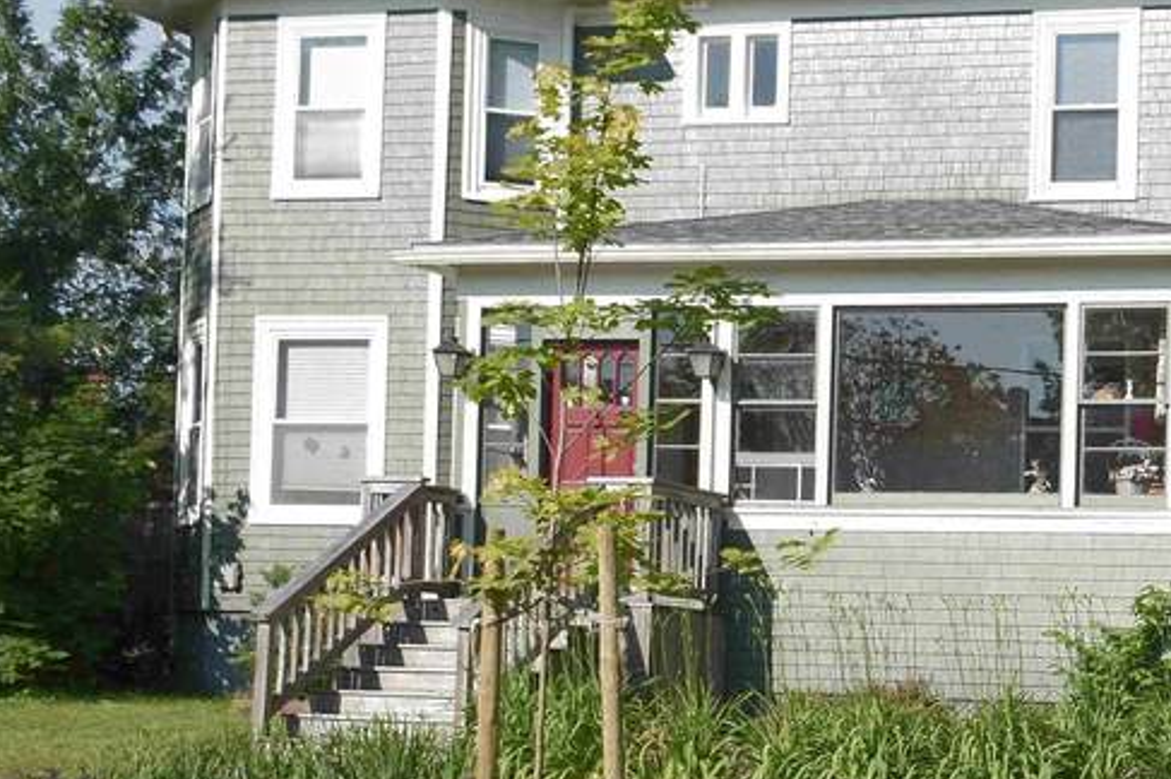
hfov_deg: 26.0
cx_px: 1327
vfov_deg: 19.0
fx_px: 2308
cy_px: 638
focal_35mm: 71
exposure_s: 1/80
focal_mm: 18
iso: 200
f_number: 9
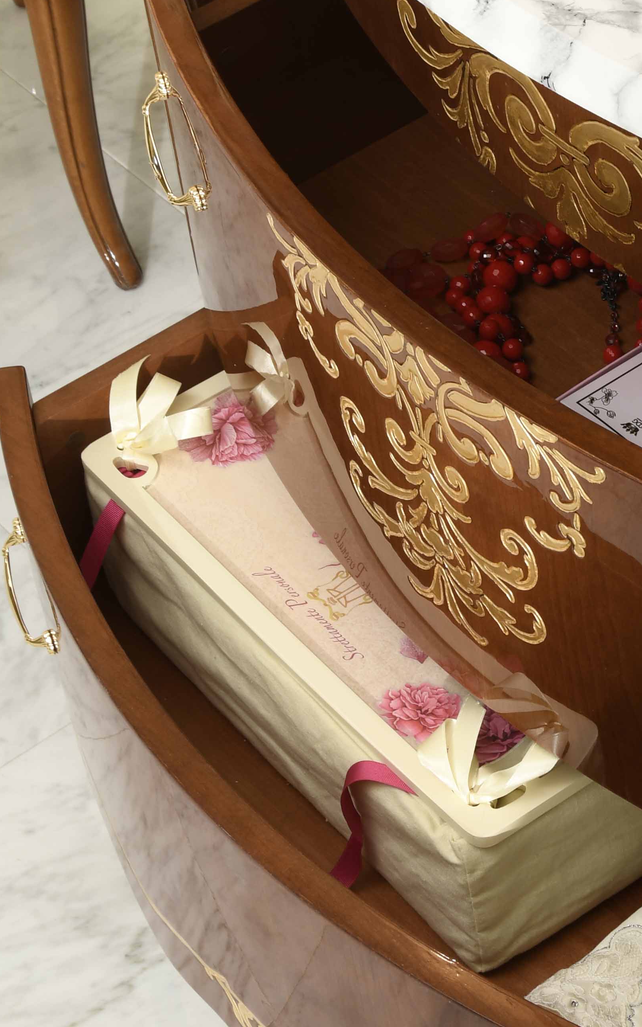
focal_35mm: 124
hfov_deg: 10.3
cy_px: 301
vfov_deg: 16.8
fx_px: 3471
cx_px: 875
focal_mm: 38
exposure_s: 1
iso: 100
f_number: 11
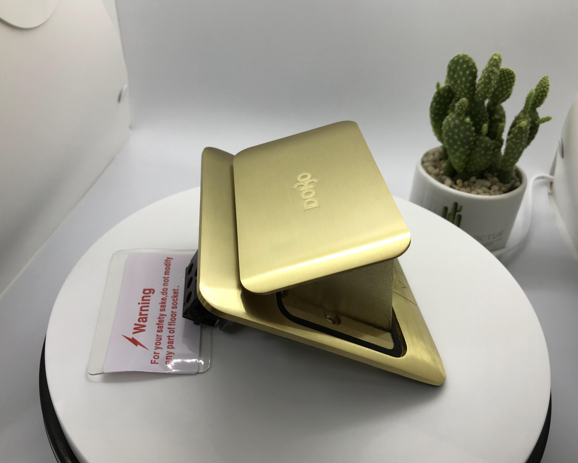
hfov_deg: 58.7
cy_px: 235
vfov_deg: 48.5
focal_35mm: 30
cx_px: 309
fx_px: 513
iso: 20
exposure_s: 1/105
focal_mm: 3.99
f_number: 1.8
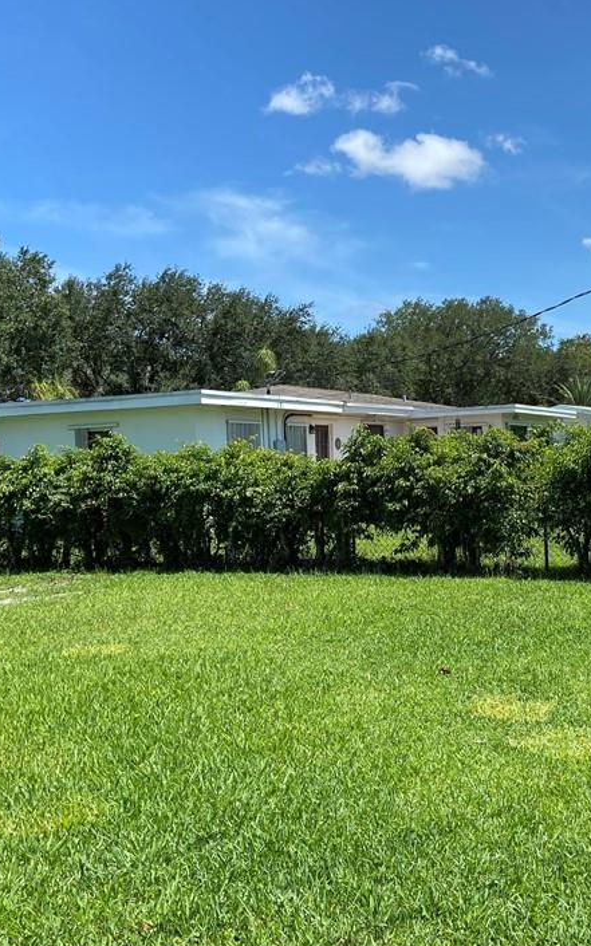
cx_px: 457
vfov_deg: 49.3
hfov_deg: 31.3
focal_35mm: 40
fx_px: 1031
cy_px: 466
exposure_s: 1/2315
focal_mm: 4.25
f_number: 1.8
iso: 32
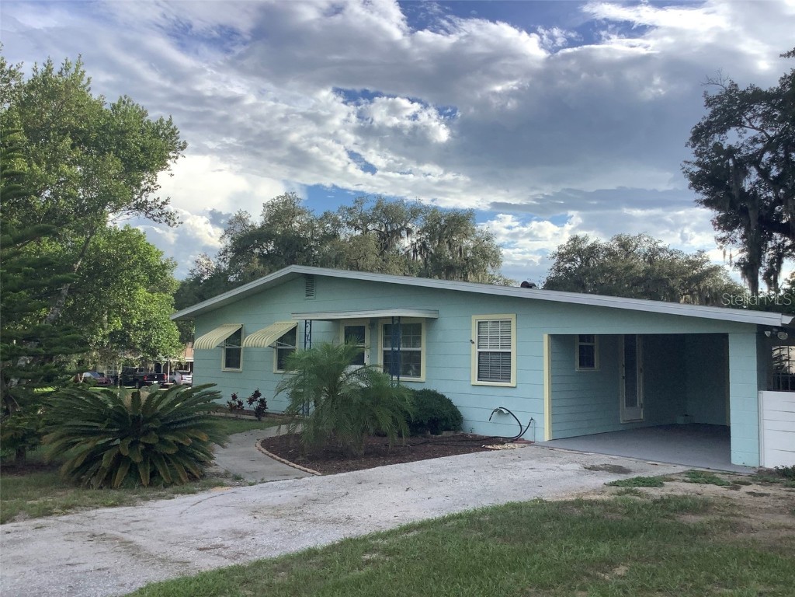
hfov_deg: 58.4
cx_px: 398
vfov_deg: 45.4
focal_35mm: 31
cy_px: 298
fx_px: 712
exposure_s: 1/1148
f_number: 2.4
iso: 25
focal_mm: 3.3
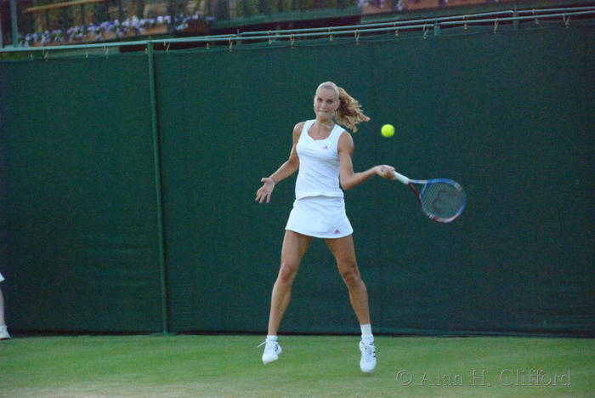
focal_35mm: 158
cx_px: 298
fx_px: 2605
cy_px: 199
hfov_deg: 13.0
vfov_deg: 8.7
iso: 1600
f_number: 5.3
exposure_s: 1/400
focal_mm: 105
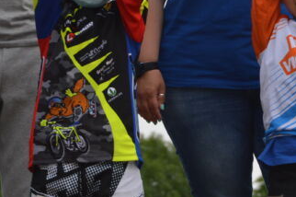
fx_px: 3150
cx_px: 283
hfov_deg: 5.4
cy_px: 58
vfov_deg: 3.6
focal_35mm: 384
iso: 100
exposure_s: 1/200
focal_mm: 85
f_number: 7.1
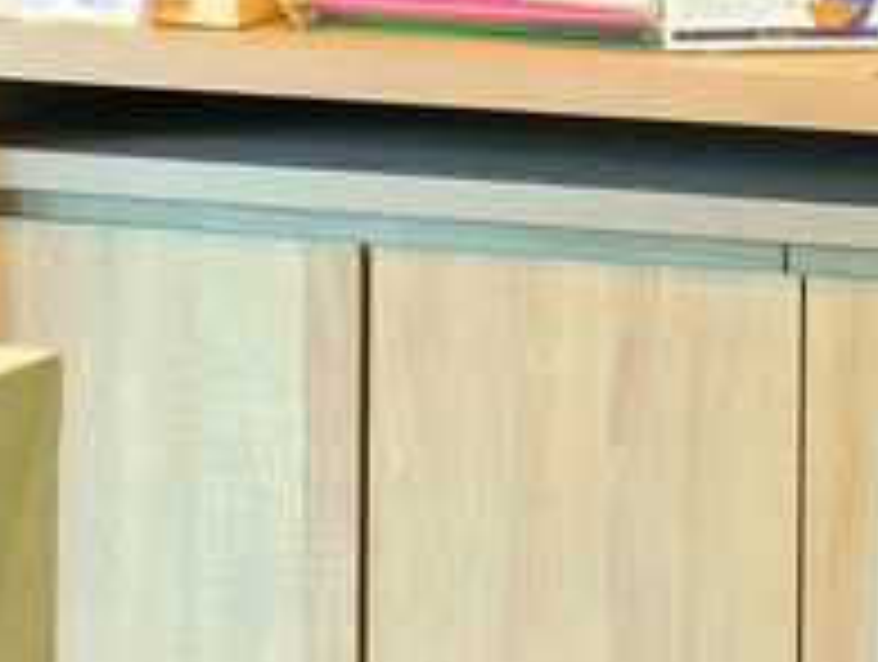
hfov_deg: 6.3
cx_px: 59
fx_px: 7954
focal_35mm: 313
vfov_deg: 4.6
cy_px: -959
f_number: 2.8
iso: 640
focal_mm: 35
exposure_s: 1/100
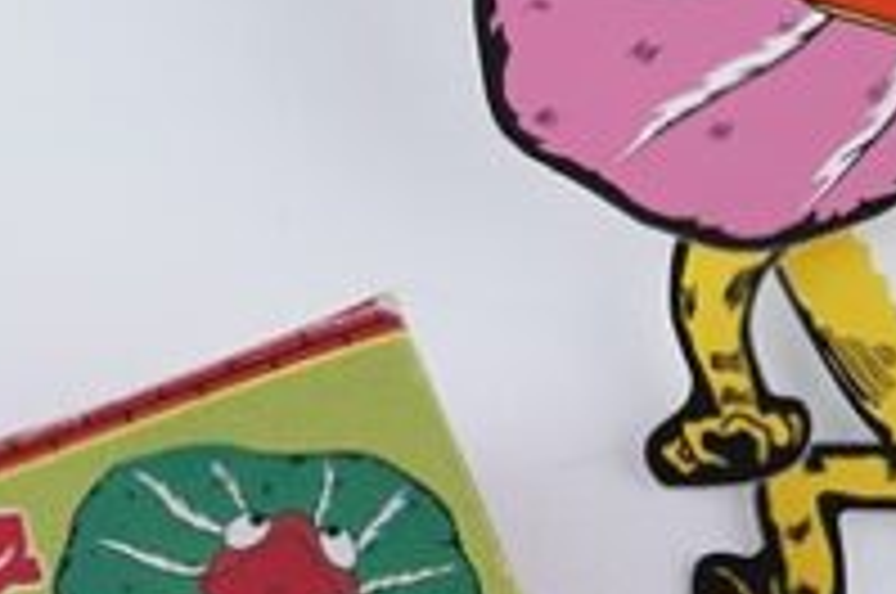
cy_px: 549
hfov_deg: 4.5
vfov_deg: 3.0
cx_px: 1045
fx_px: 11256
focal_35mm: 453
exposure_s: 1/200
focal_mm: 90
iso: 400
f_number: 10
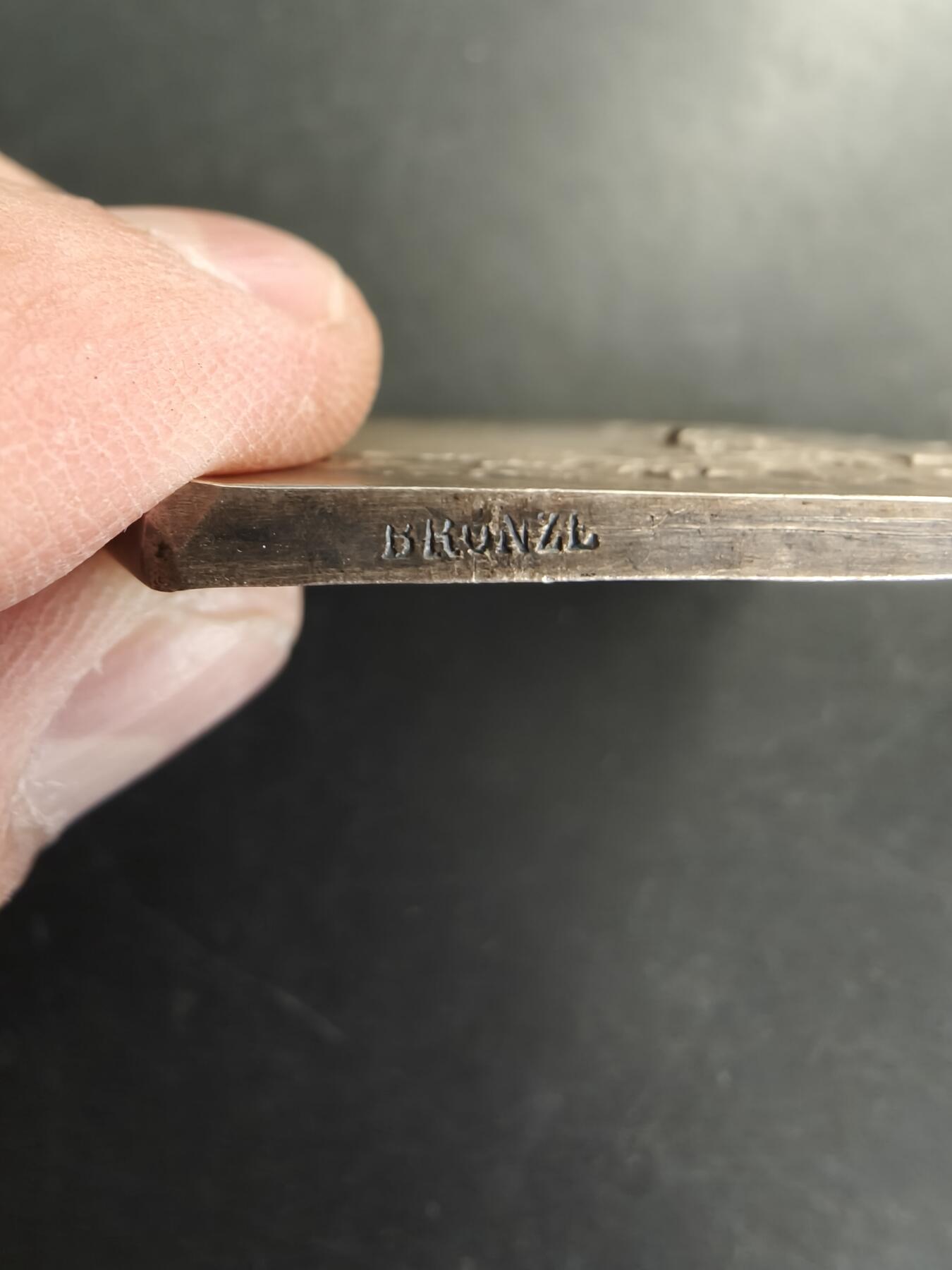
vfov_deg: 73.9
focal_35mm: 23
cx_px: 476
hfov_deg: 58.9
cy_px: 635
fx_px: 843
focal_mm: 2.32
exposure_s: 1/50
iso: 400
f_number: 2
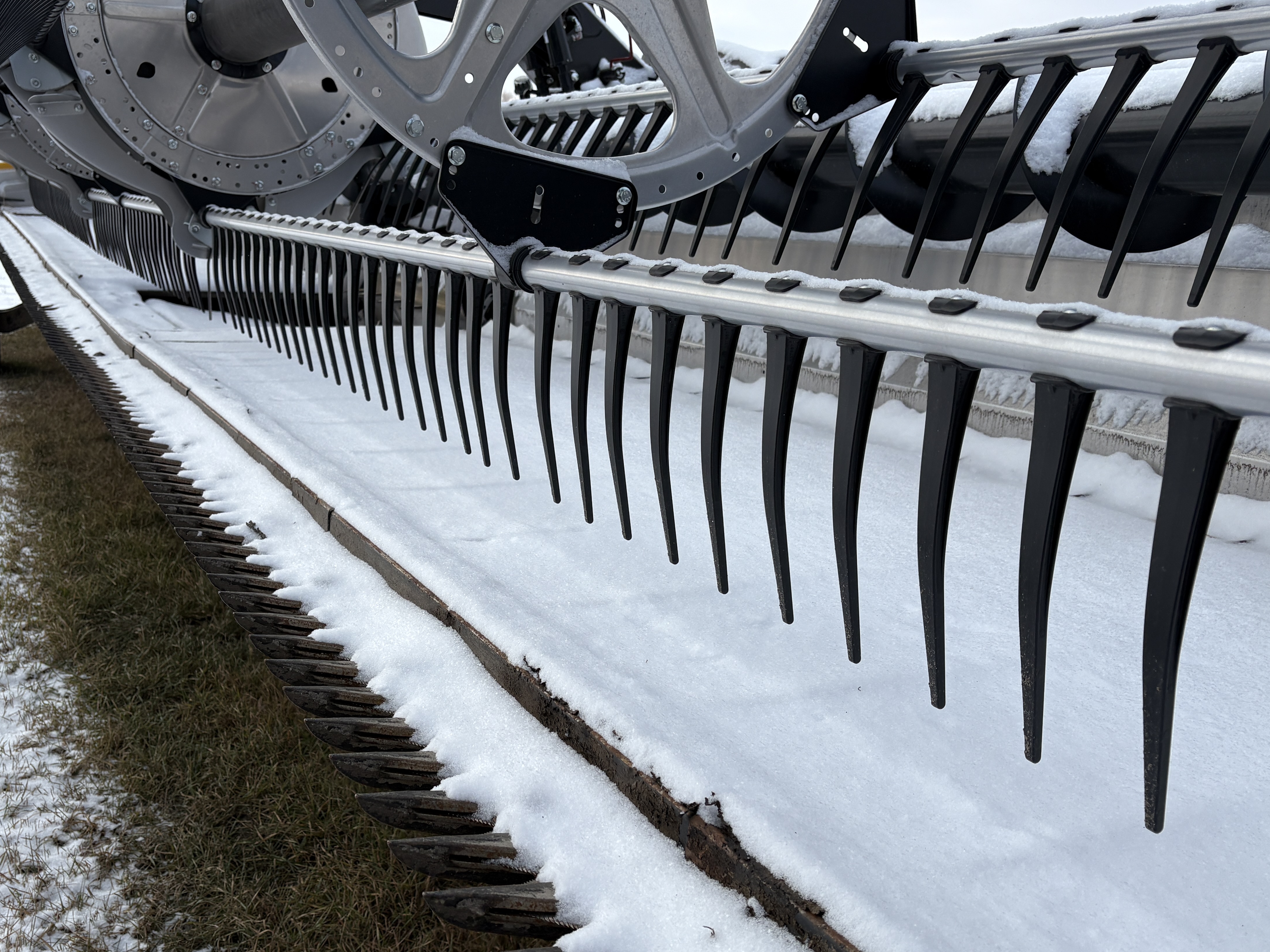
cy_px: 524
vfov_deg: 41.7
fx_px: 1247
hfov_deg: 53.8
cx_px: 549
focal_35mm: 34
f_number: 1.6
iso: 50
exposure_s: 1/1239
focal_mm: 5.96
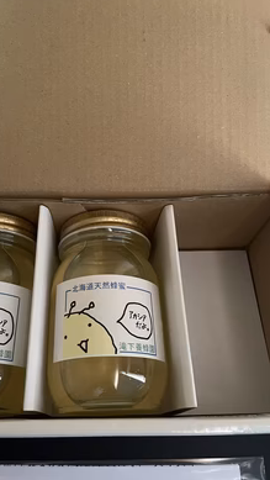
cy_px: 236
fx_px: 356
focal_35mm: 28
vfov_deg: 67.9
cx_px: 110
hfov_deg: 41.4
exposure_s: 1/30
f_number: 1.6
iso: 640
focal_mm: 5.1
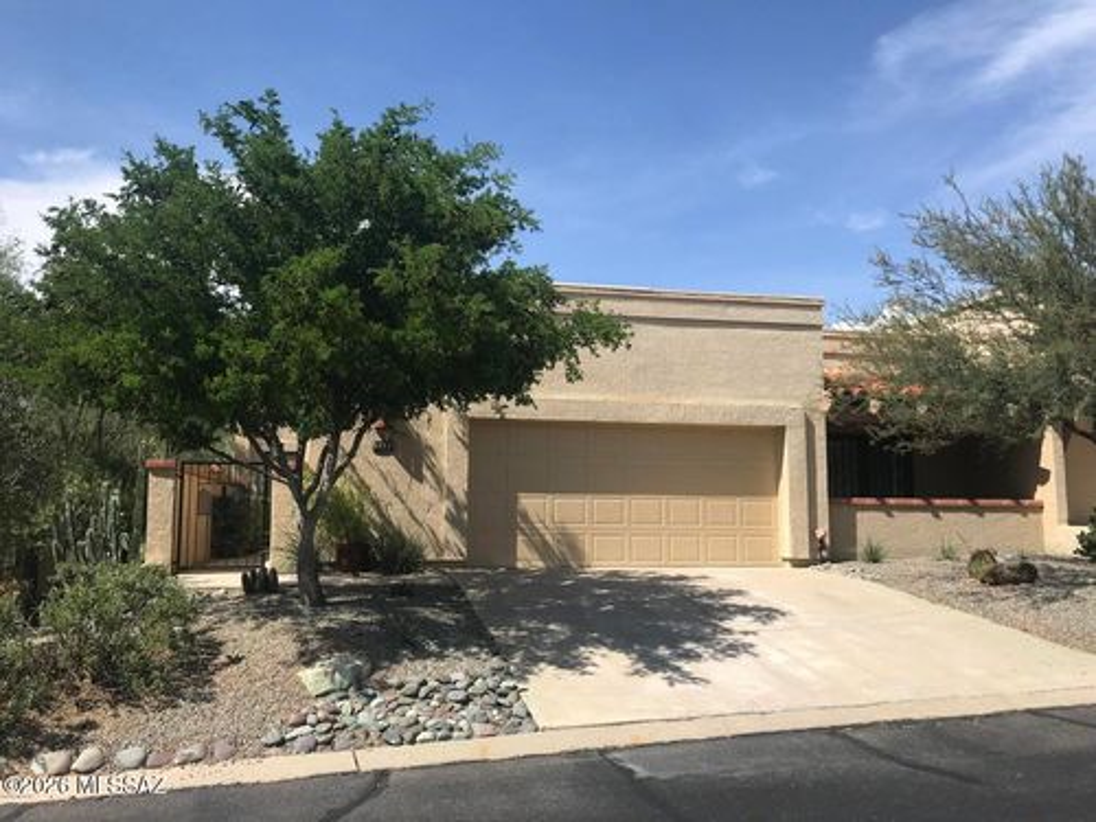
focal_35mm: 28
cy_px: 411
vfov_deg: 49.7
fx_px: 887
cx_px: 548
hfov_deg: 63.4
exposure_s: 1/2457
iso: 20
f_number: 1.8
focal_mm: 3.99
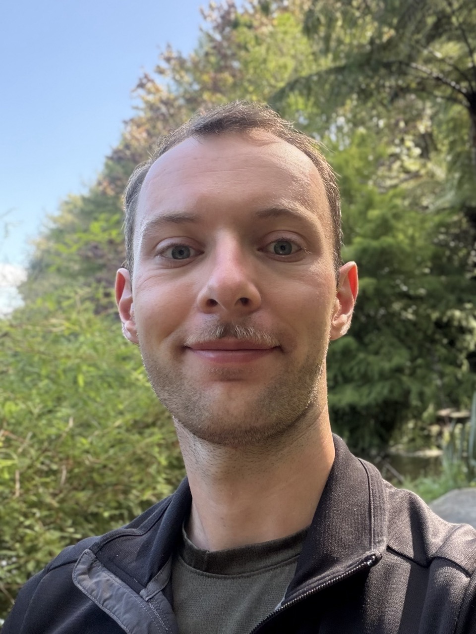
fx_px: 550
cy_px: 317
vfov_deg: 60.0
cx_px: 238
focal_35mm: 30
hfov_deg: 46.8
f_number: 1.9
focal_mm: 2.71
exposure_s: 1/181
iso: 80
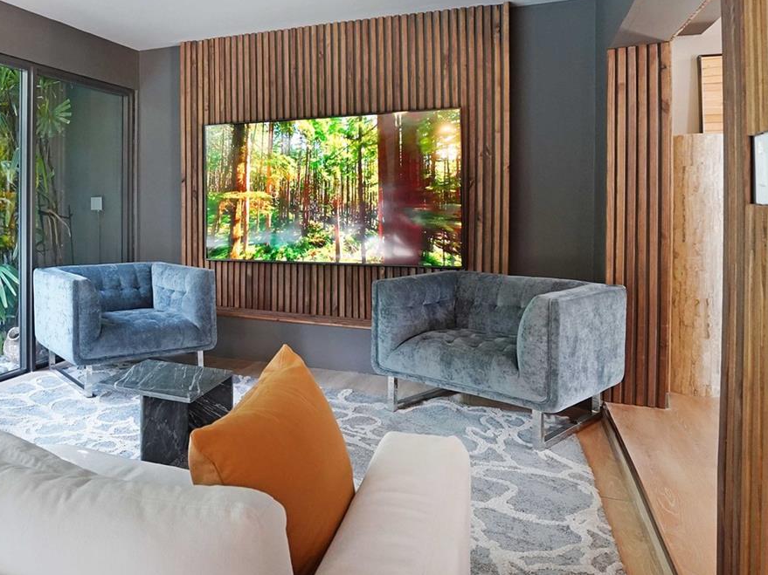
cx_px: 161
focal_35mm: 28
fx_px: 621
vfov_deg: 48.9
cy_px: 191
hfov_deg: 58.9
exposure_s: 1/200
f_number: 5
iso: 5000
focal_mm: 16
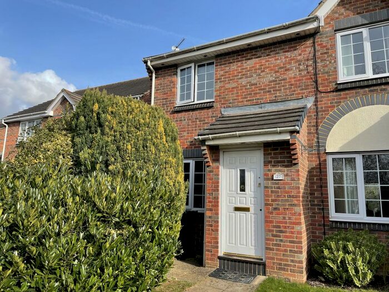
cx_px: 194
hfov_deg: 67.3
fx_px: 292
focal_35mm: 26
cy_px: 146
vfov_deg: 53.1
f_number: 1.6
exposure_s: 1/1855
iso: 32
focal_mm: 4.2
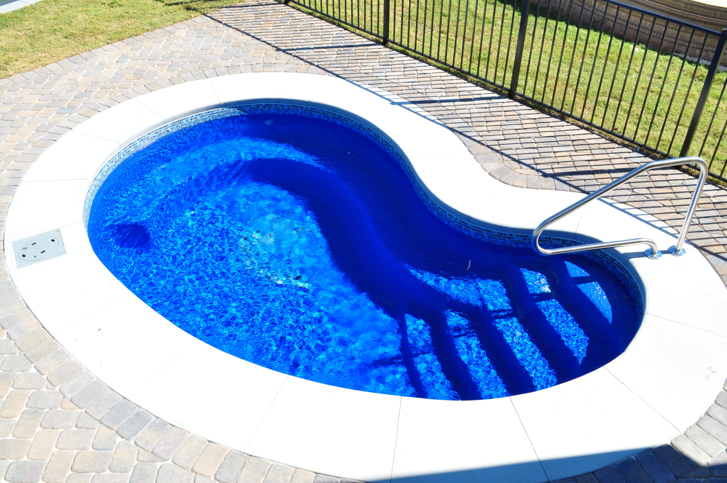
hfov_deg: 57.3
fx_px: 666
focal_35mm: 33
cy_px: 242
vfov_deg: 39.9
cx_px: 364
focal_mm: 22
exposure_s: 1/400
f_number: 10
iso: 640
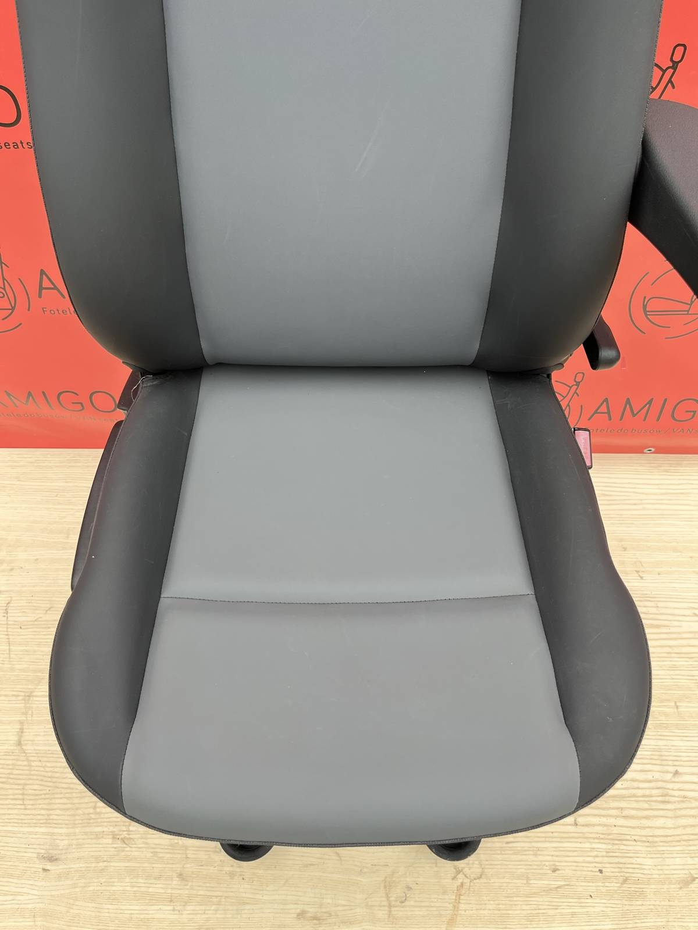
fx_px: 699
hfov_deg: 53.1
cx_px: 349
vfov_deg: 67.3
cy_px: 465
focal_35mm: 26
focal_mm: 5.1
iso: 50
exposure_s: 1/537
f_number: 1.6
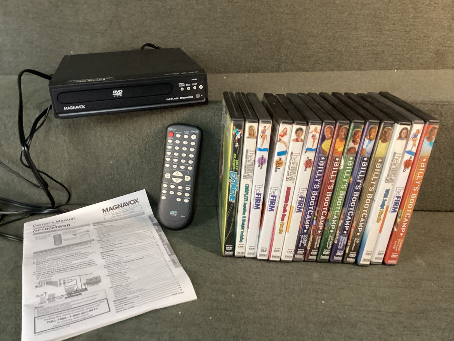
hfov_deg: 58.3
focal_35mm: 31
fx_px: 407
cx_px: 227
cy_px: 170
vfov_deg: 45.4
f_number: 2.4
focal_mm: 3.3
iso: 320
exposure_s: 1/60
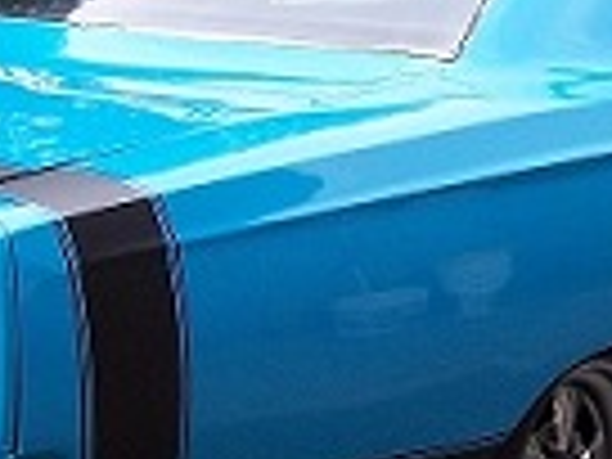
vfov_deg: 10.9
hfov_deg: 14.5
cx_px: 428
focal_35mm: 136
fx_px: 2404
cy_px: 256
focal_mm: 6
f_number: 3
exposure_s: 1/90
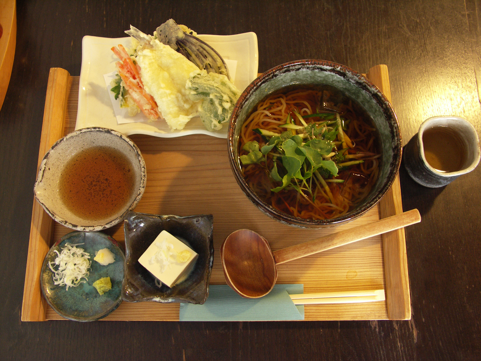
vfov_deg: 45.4
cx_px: 240
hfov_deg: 58.4
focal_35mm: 31
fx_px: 431
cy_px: 180
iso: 200
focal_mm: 8.1
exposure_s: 1/5
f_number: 2.8
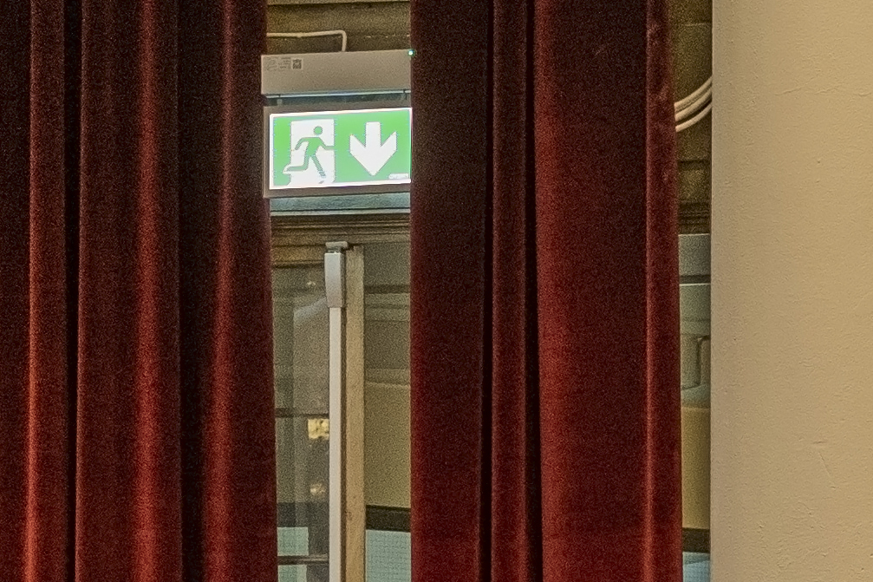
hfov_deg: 6.9
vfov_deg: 4.6
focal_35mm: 298
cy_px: 1029
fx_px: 7225
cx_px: 37
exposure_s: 1/160
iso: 1600
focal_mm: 50
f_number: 2.5
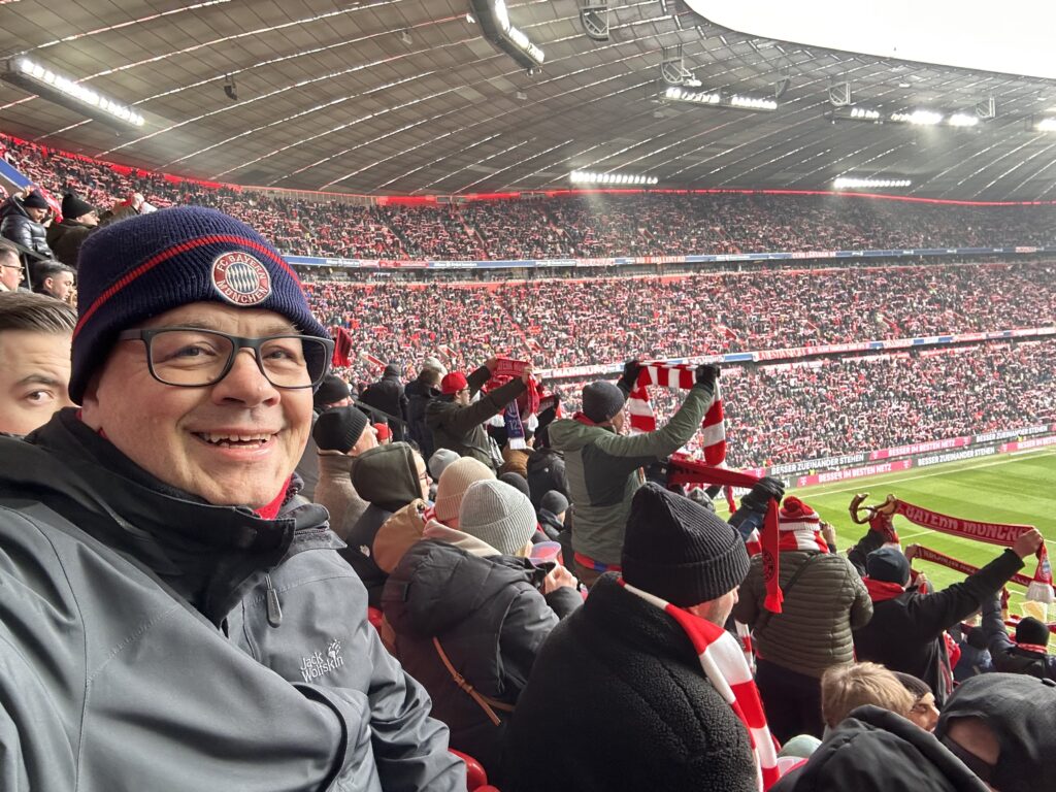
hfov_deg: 73.9
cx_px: 528
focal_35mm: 23
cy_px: 396
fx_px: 702
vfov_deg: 58.9
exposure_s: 1/60
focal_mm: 2.69
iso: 100
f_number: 1.9
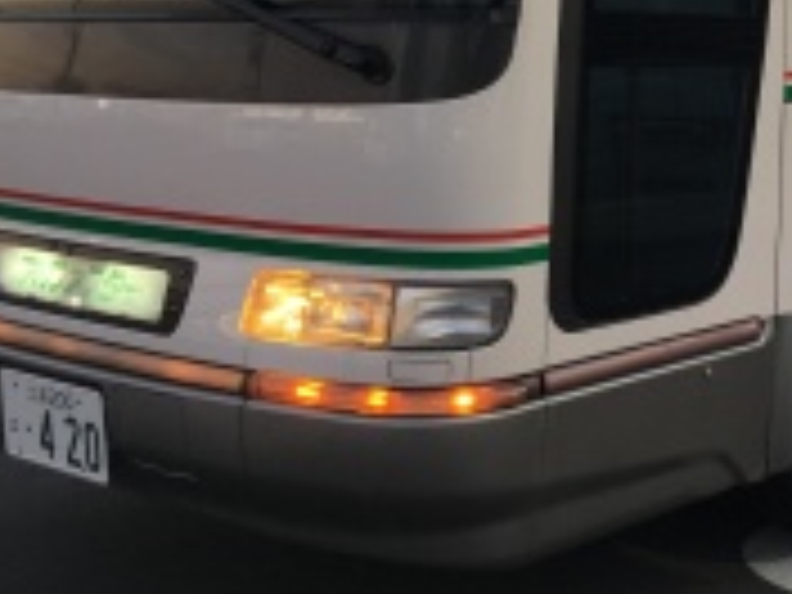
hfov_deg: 28.0
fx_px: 1510
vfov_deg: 21.5
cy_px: 0
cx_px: 747
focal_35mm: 66
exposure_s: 1/40
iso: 25
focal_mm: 4.15
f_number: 2.2
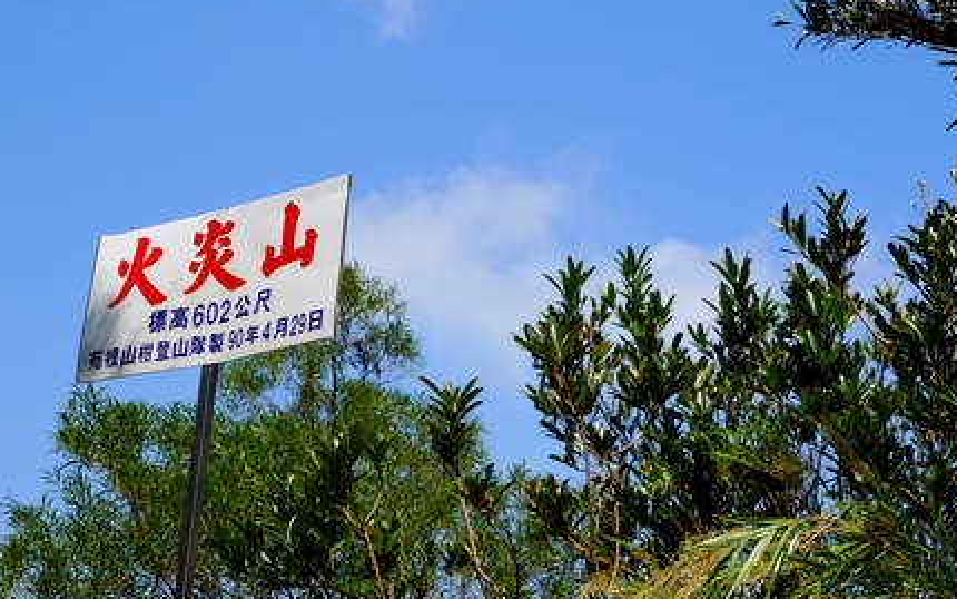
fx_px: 1949
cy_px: 385
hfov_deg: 27.5
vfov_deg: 17.4
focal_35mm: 75
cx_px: 579
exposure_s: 1/200
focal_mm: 35
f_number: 6.7
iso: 100
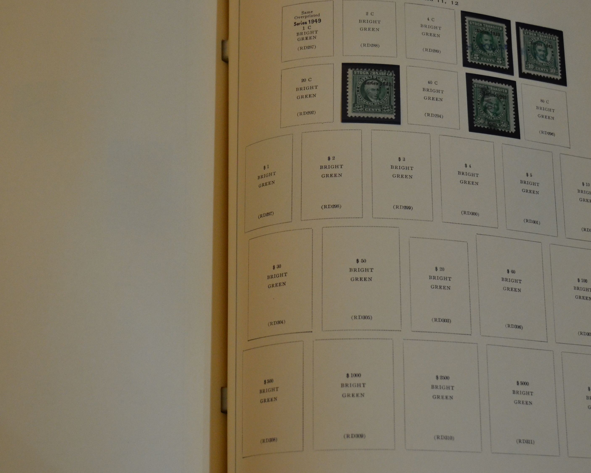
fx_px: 1050
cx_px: 346
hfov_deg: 31.4
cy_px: 212
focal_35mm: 60
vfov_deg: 25.4
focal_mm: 26
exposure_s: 1/60
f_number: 4
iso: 900
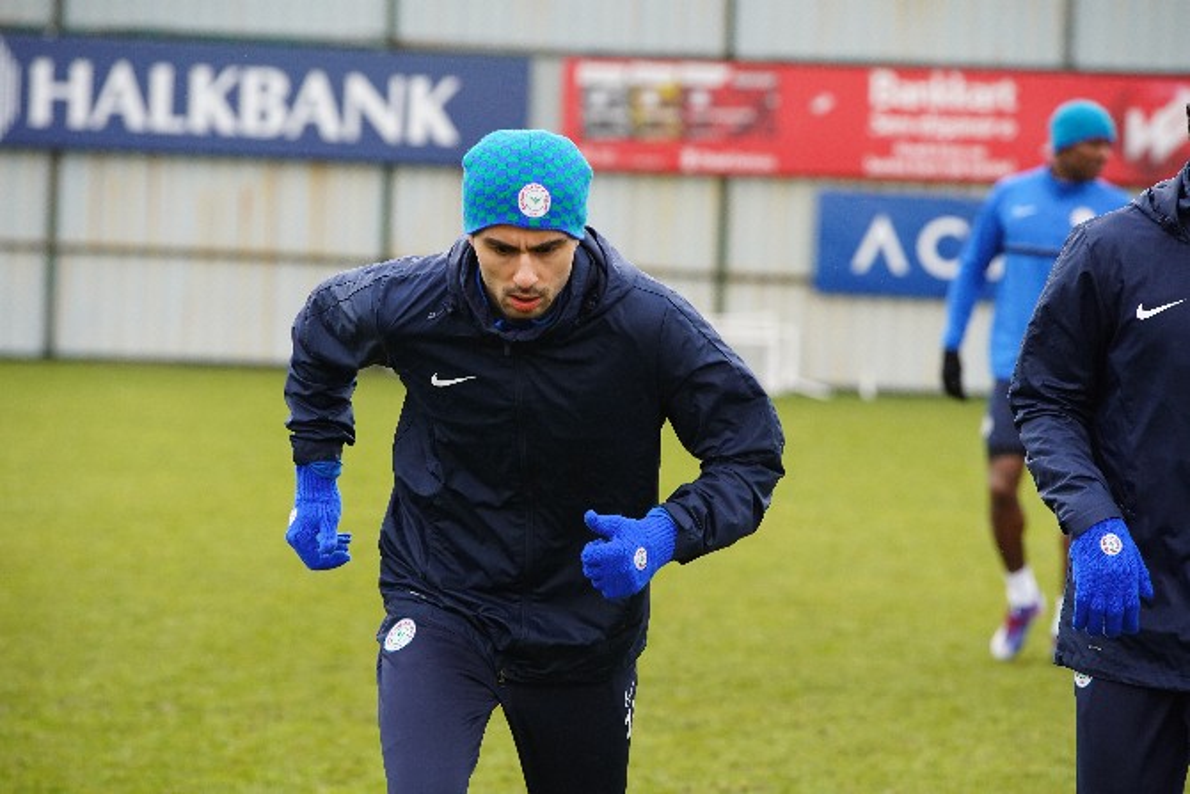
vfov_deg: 7.5
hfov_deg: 11.3
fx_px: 6017
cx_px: 595
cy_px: 397
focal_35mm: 182
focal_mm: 182
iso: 2500
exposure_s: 1/640
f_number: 5.6
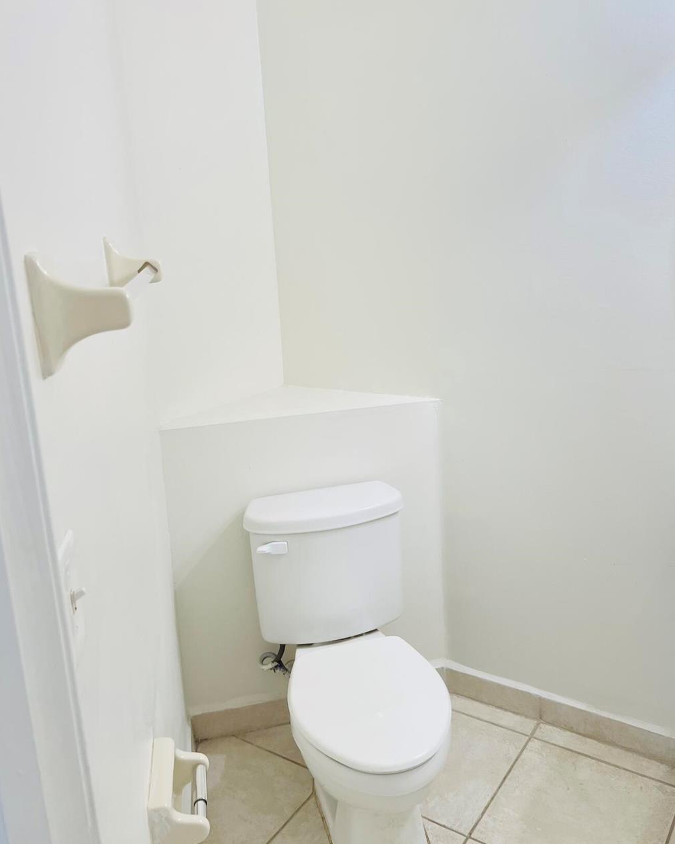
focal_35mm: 31
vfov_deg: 57.0
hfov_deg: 47.1
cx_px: 364
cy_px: 377
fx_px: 774
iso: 64
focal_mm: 5.7
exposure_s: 1/120
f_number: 1.5
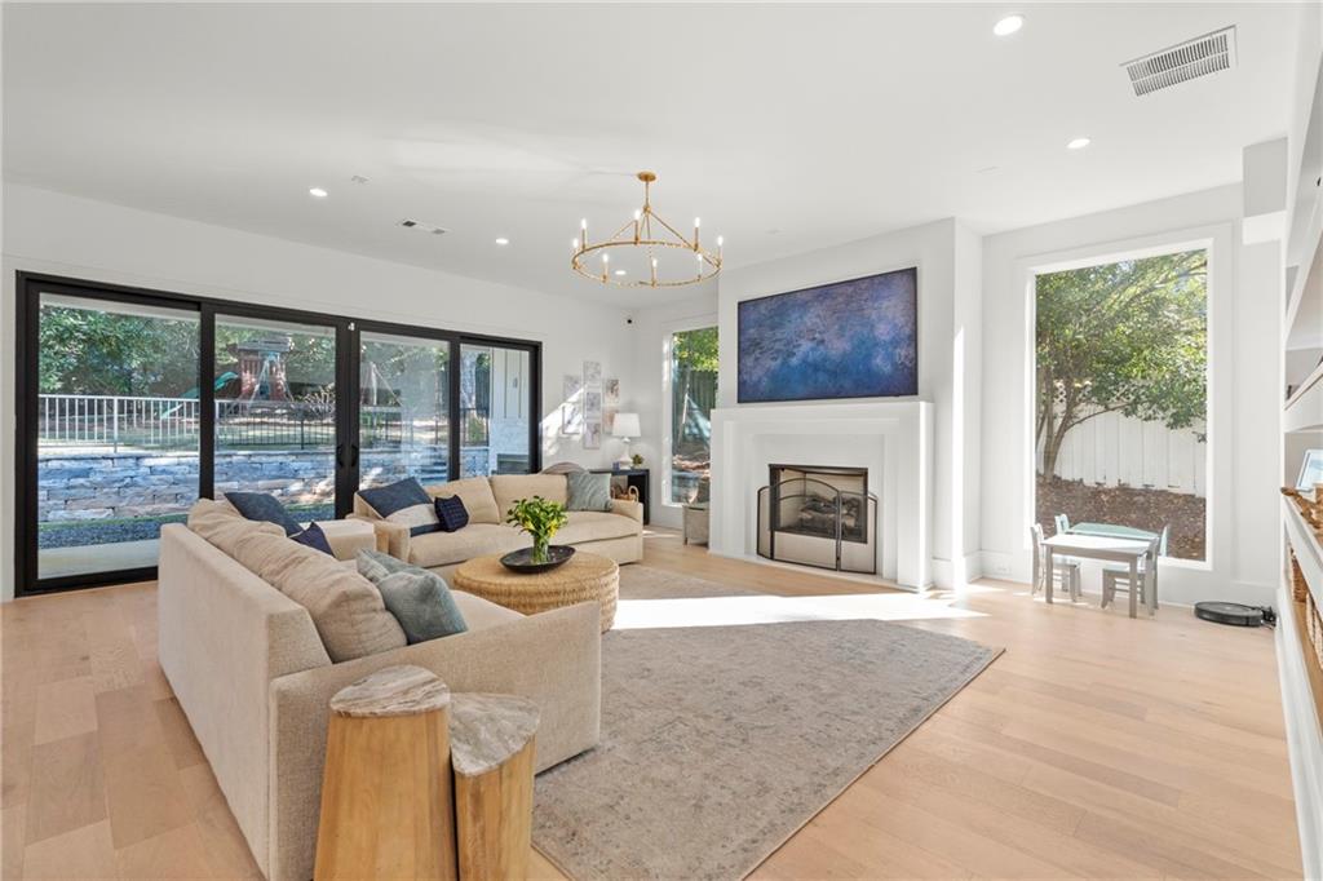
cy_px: 440
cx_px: 662
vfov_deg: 73.7
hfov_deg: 96.8
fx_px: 588
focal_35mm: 16
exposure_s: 1/80
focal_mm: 16
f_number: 6.3
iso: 1250
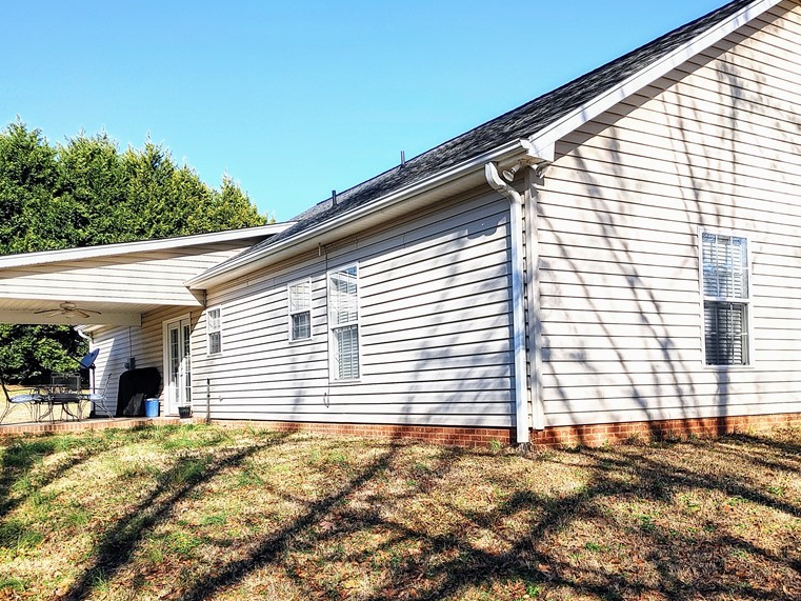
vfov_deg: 40.4
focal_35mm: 35
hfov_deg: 52.6
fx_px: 810
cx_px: 416
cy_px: 378
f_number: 1.8
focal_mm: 4.81
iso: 50
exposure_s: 1/1695
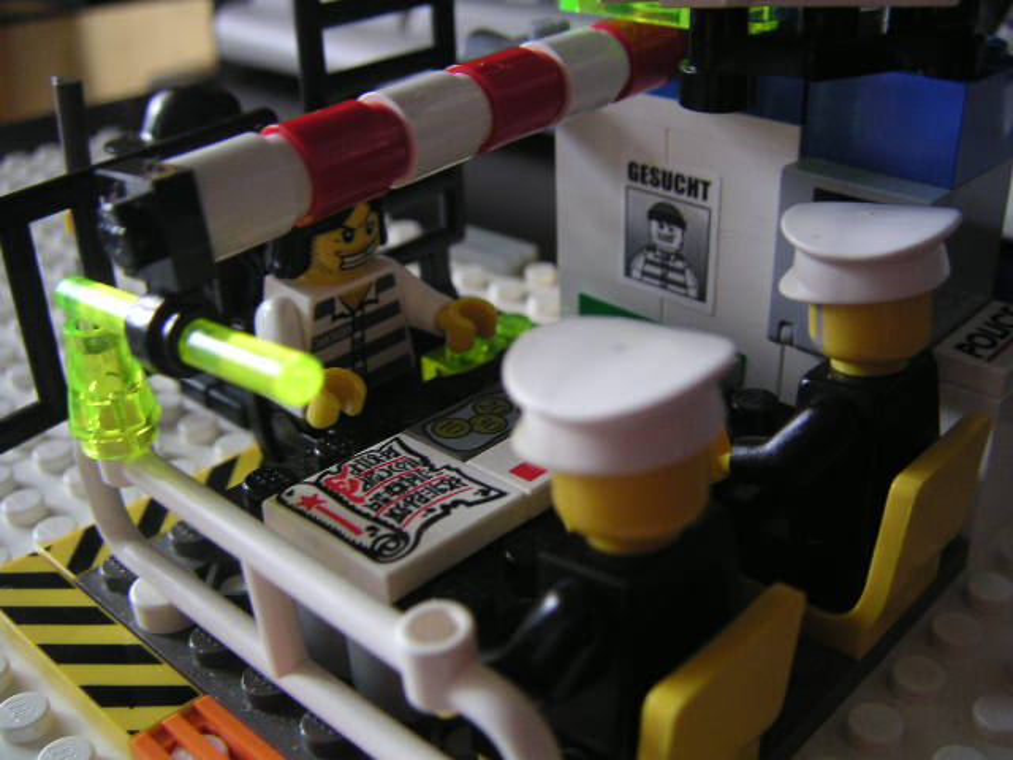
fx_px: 1112
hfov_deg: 49.0
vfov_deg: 37.7
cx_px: 506
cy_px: 380
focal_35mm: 38
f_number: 2.8
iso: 100
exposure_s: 1/10
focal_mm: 6
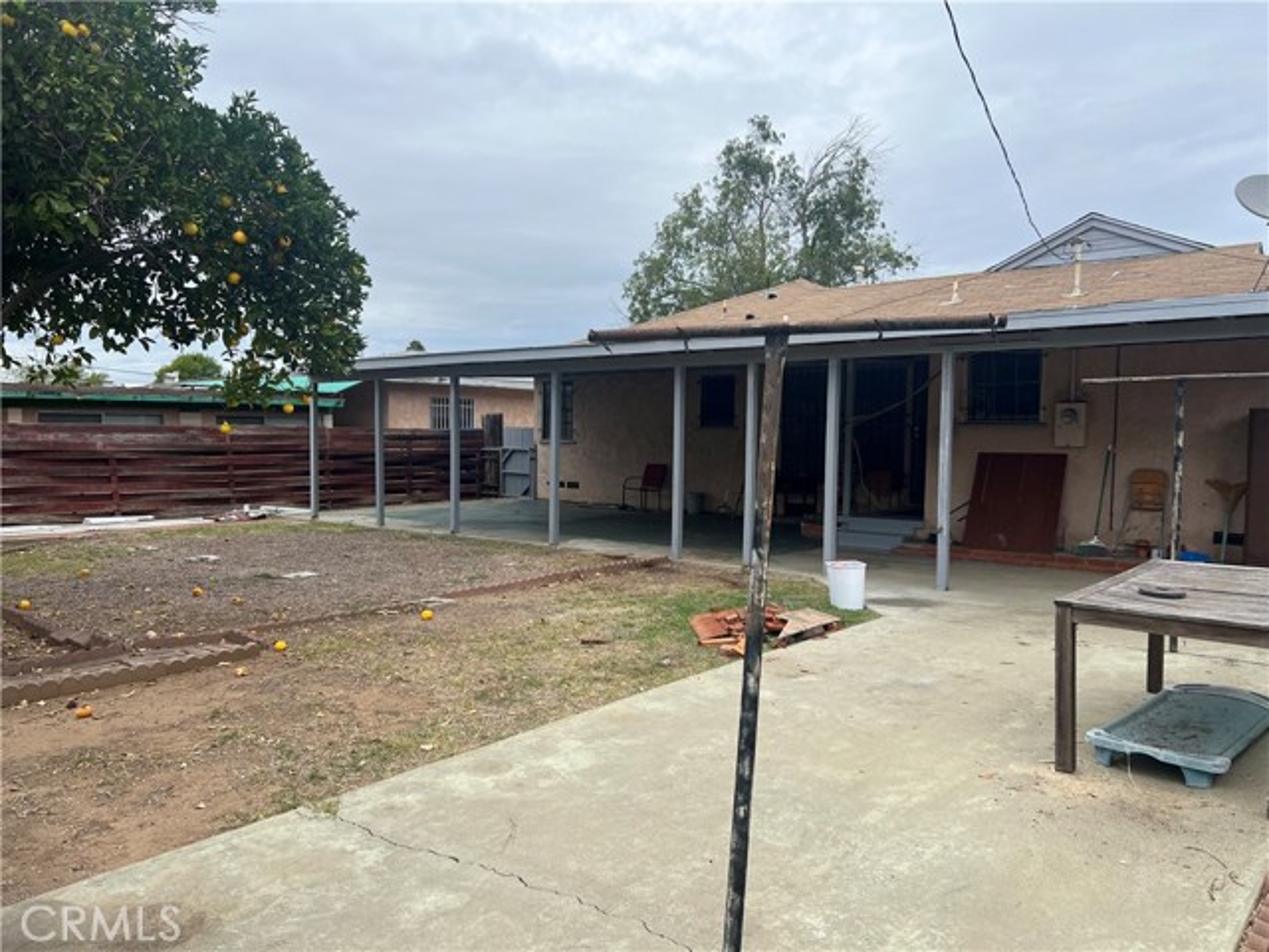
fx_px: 953
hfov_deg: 67.3
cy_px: 476
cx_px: 634
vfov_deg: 53.1
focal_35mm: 26
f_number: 1.5
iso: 50
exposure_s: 1/1344
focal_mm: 5.7
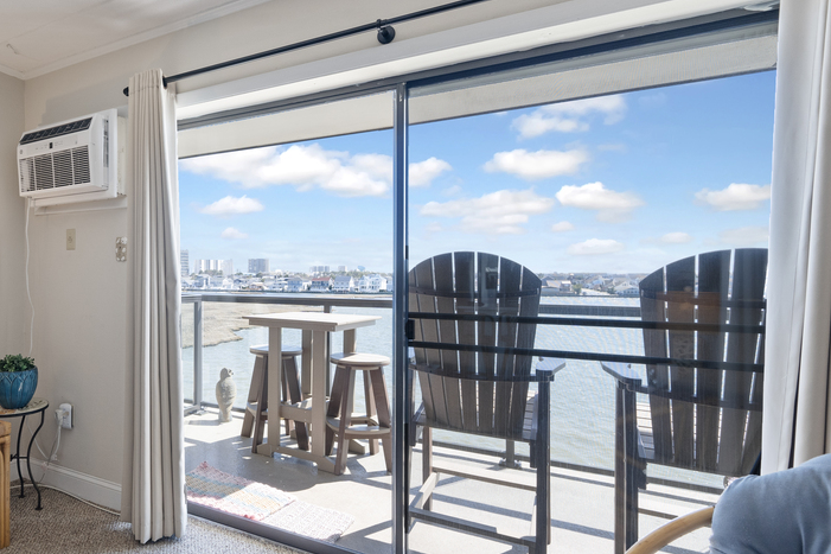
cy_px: 250
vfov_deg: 64.4
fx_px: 438
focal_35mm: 19
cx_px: 255
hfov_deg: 82.9
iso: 320
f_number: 8
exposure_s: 1/200
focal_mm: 13
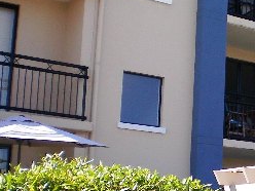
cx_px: 304
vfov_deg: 15.1
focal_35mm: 98
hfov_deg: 18.9
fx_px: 722
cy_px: 107
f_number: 3.1
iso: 64
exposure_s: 1/500
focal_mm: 6.3
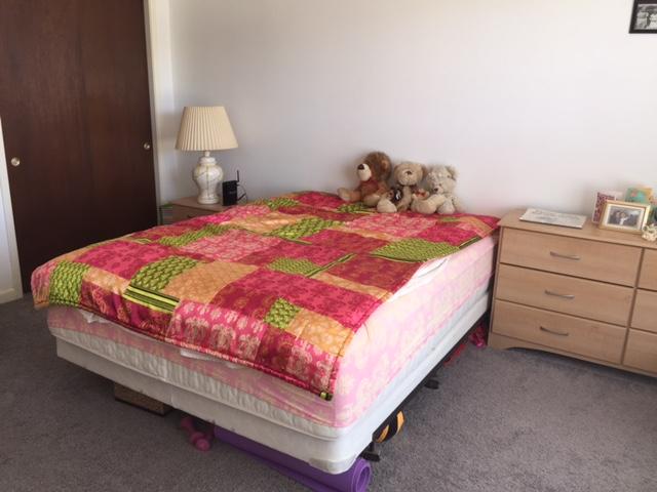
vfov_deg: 48.2
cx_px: 328
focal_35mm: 29
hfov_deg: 61.7
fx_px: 550
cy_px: 246
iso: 32
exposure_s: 1/30
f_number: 2.2
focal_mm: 4.15
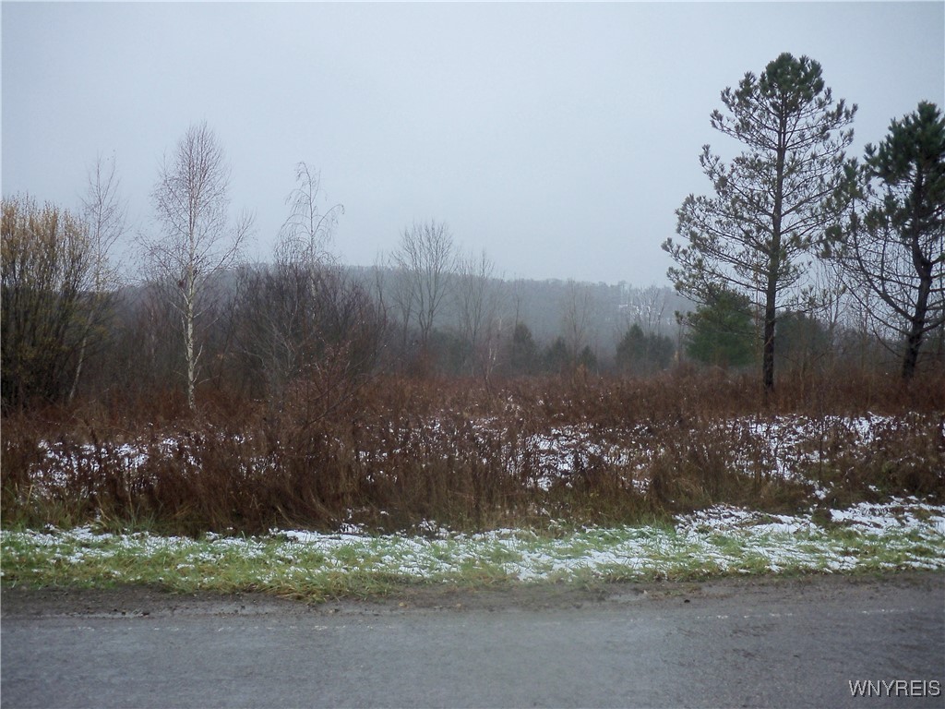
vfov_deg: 37.7
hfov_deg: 49.0
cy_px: 354
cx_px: 472
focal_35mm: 38
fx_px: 1037
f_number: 3.5
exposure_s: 1/250
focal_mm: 6.3
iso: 200
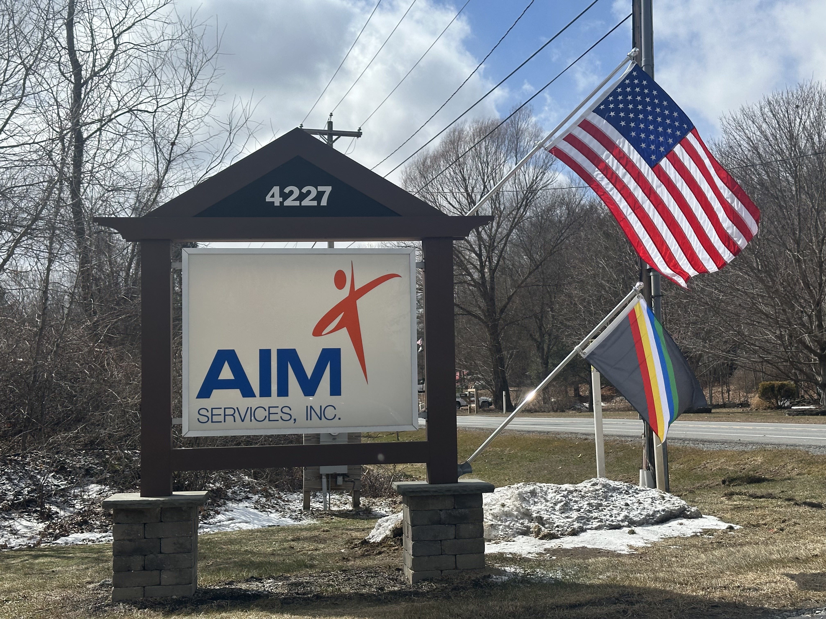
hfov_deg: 39.7
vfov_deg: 30.3
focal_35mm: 48
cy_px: 310
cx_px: 413
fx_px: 1145
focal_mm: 6.86
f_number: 1.78
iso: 64
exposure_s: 1/6211
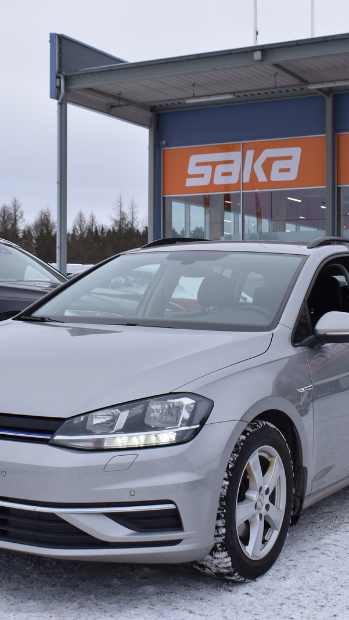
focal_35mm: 55
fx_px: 901
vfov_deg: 38.0
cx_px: 170
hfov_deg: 21.9
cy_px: 310
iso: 200
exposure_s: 1/250
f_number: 6.7
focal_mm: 23
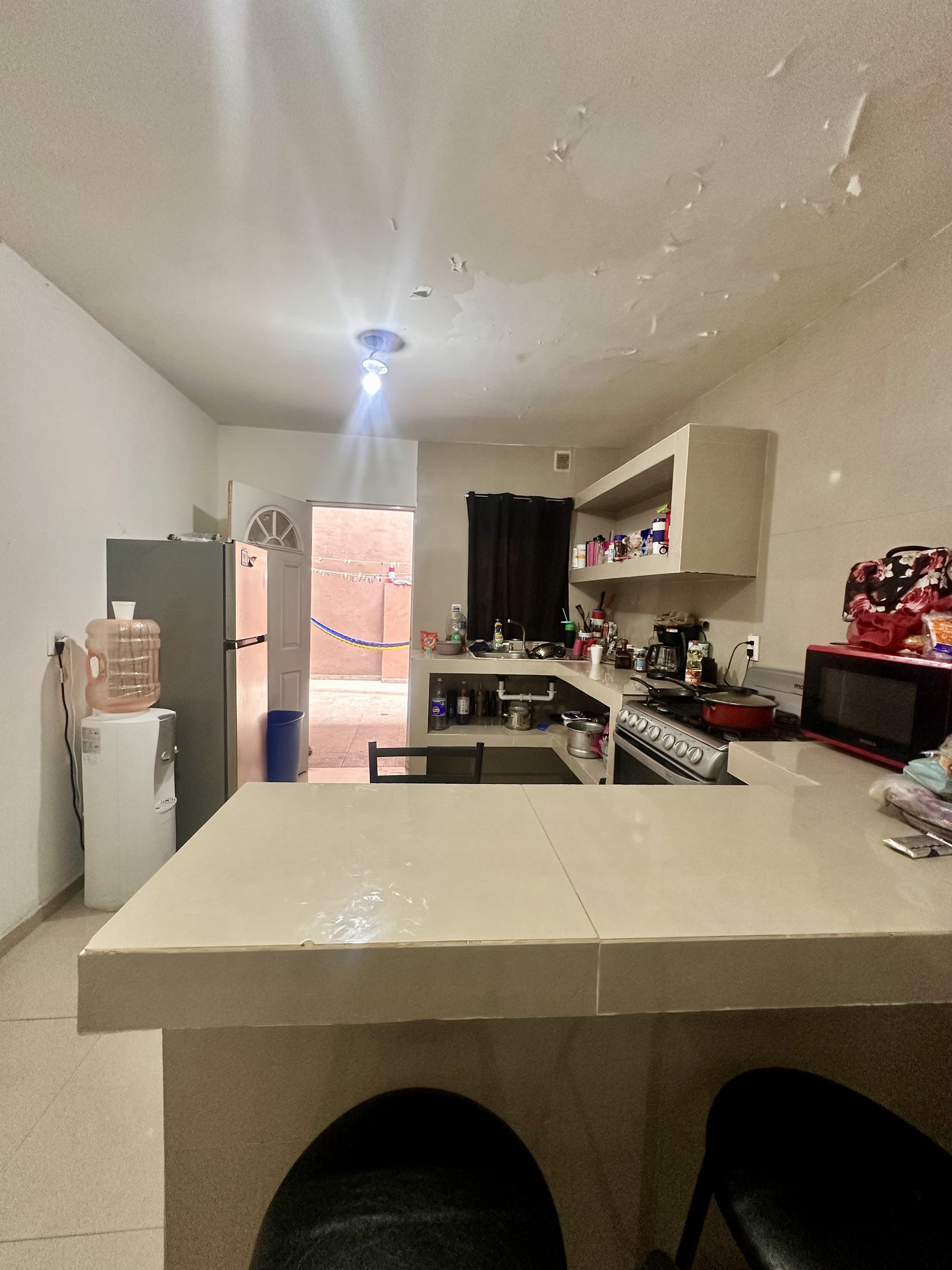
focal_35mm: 14
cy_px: 635
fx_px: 513
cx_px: 476
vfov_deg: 102.1
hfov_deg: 85.7
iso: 320
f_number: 2.2
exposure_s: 1/60
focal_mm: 2.22
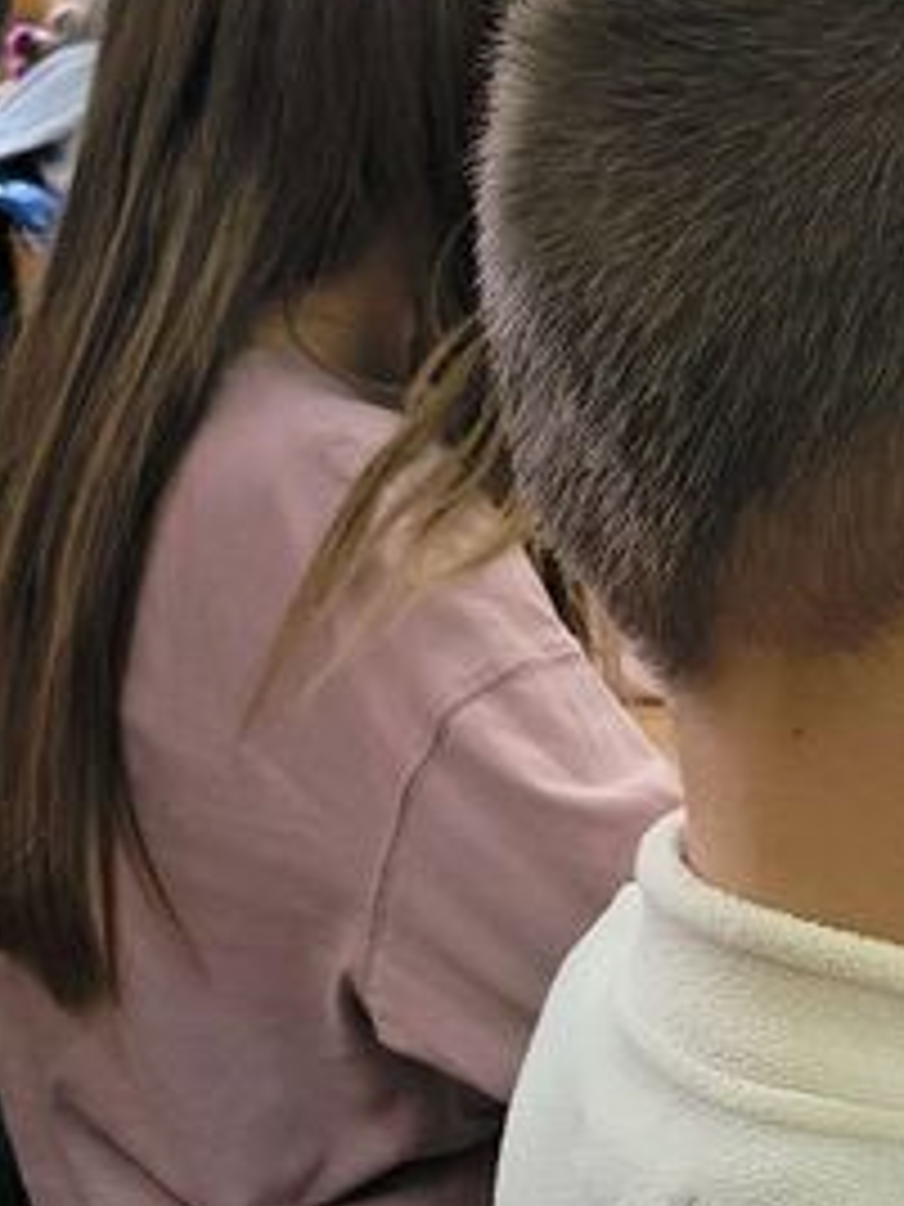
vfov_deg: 22.2
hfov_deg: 15.5
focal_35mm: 88
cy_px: 801
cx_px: 1363
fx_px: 3064
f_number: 1.8
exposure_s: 1/136
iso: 100
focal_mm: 5.56
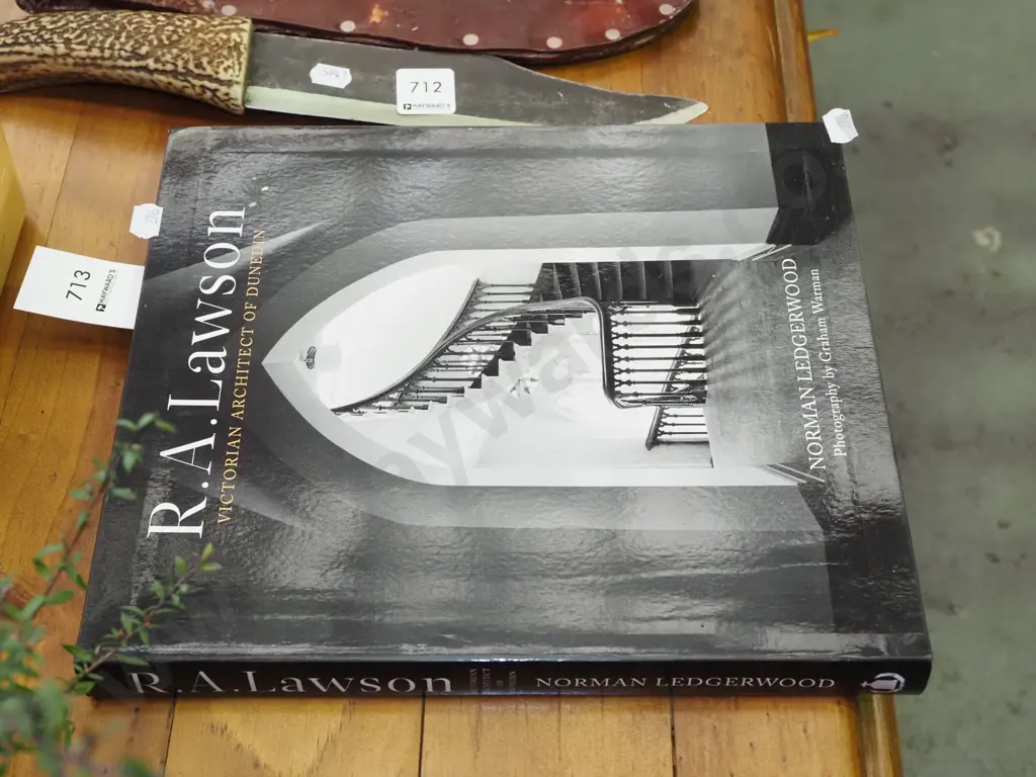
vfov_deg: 30.3
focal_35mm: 48
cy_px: 388
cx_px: 518
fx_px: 1437
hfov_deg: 39.7
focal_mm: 24
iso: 3200
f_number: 5.6
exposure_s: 1/200
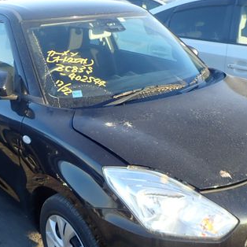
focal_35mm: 45
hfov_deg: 37.5
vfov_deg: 37.3
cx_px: 108
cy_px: 158
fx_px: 363
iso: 100
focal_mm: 4.5
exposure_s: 1/125
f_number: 2.8
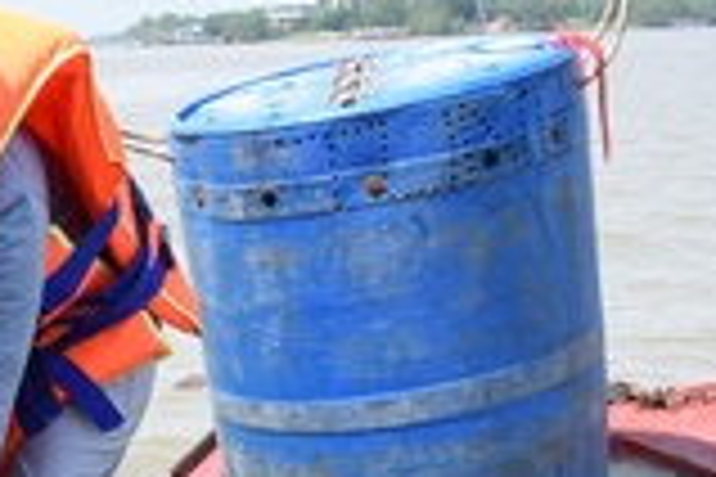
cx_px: -23
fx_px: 1949
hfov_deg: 20.1
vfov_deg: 13.1
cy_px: 756
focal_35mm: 98
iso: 200
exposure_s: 1/100
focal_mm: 24
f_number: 11
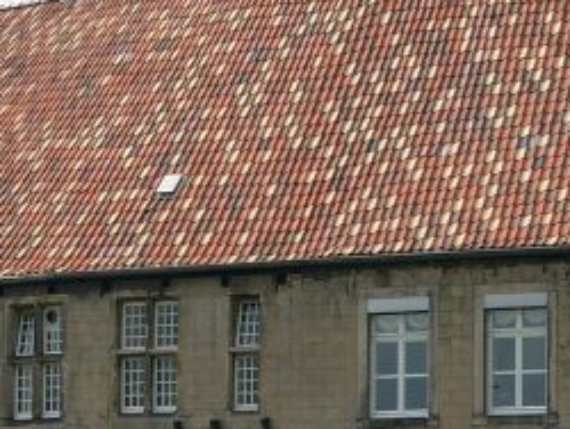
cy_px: 349
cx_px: 141
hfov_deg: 6.9
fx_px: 4747
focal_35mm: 288
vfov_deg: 5.2
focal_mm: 18.7
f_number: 4
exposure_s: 1/747
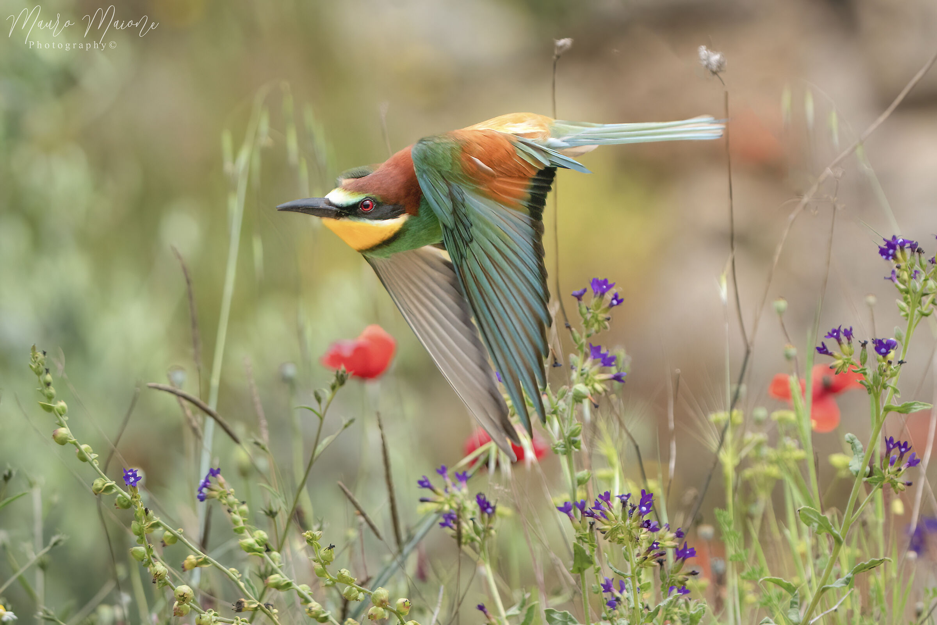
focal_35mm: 441
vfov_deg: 3.1
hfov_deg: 4.7
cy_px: 312
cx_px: 468
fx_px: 11477
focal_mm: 441
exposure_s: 1/3200
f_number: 8
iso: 2500
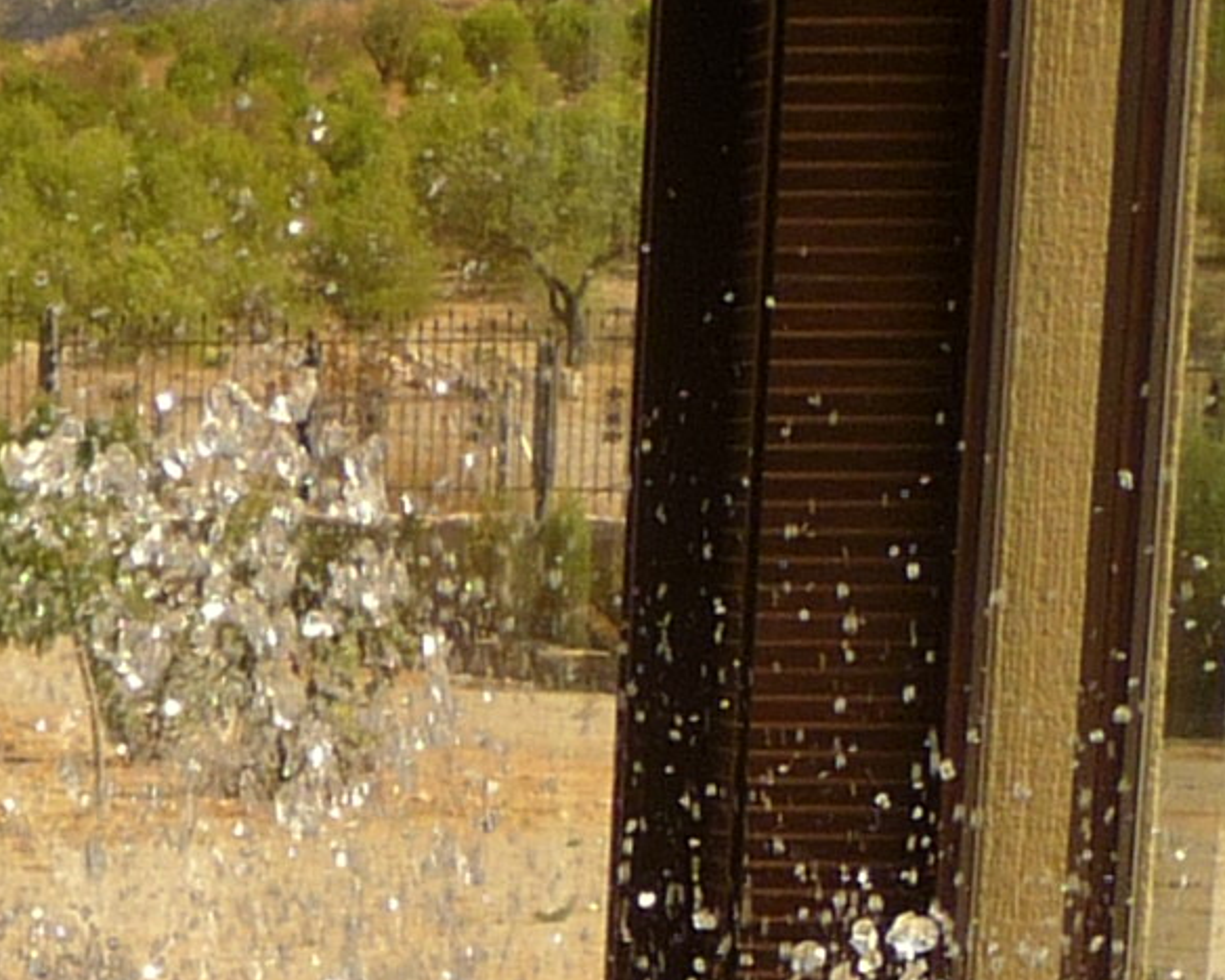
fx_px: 7540
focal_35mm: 208
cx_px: -1112
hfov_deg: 8.8
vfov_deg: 7.1
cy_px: 2143
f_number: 3.7
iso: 100
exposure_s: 1/250
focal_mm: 6
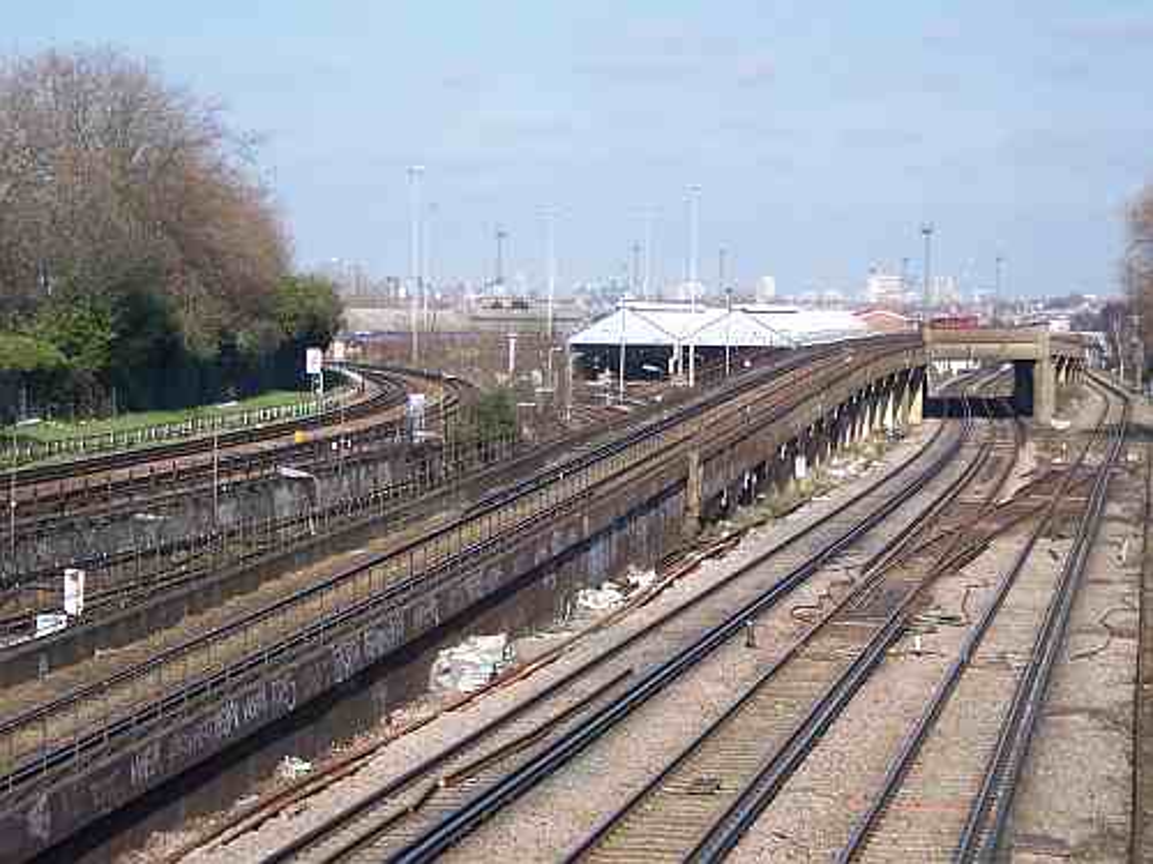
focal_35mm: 117
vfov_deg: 12.7
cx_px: 576
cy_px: 432
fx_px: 3897
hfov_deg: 16.8
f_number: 4.4
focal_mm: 19.2
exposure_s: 1/320
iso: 64
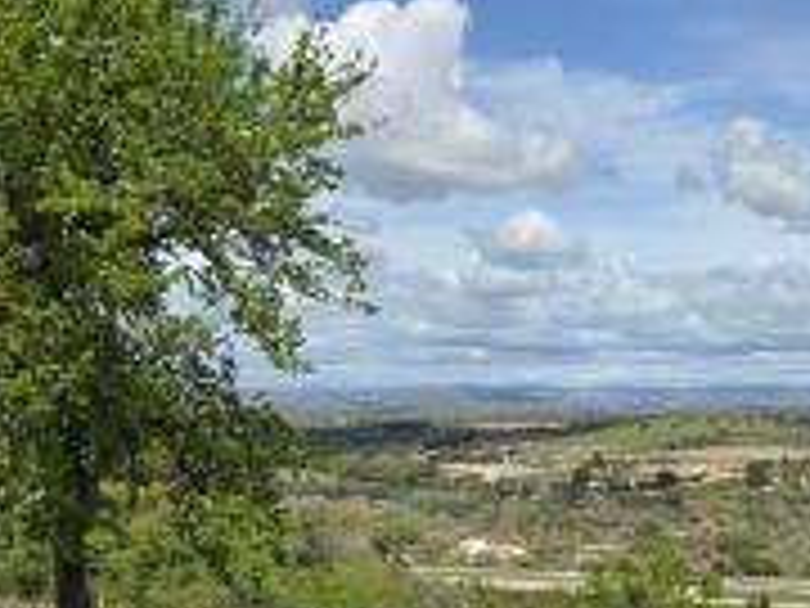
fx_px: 1193
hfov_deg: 36.0
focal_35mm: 51
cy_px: 455
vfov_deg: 28.2
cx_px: 670
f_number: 1.8
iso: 25
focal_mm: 5.4
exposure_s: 1/3687
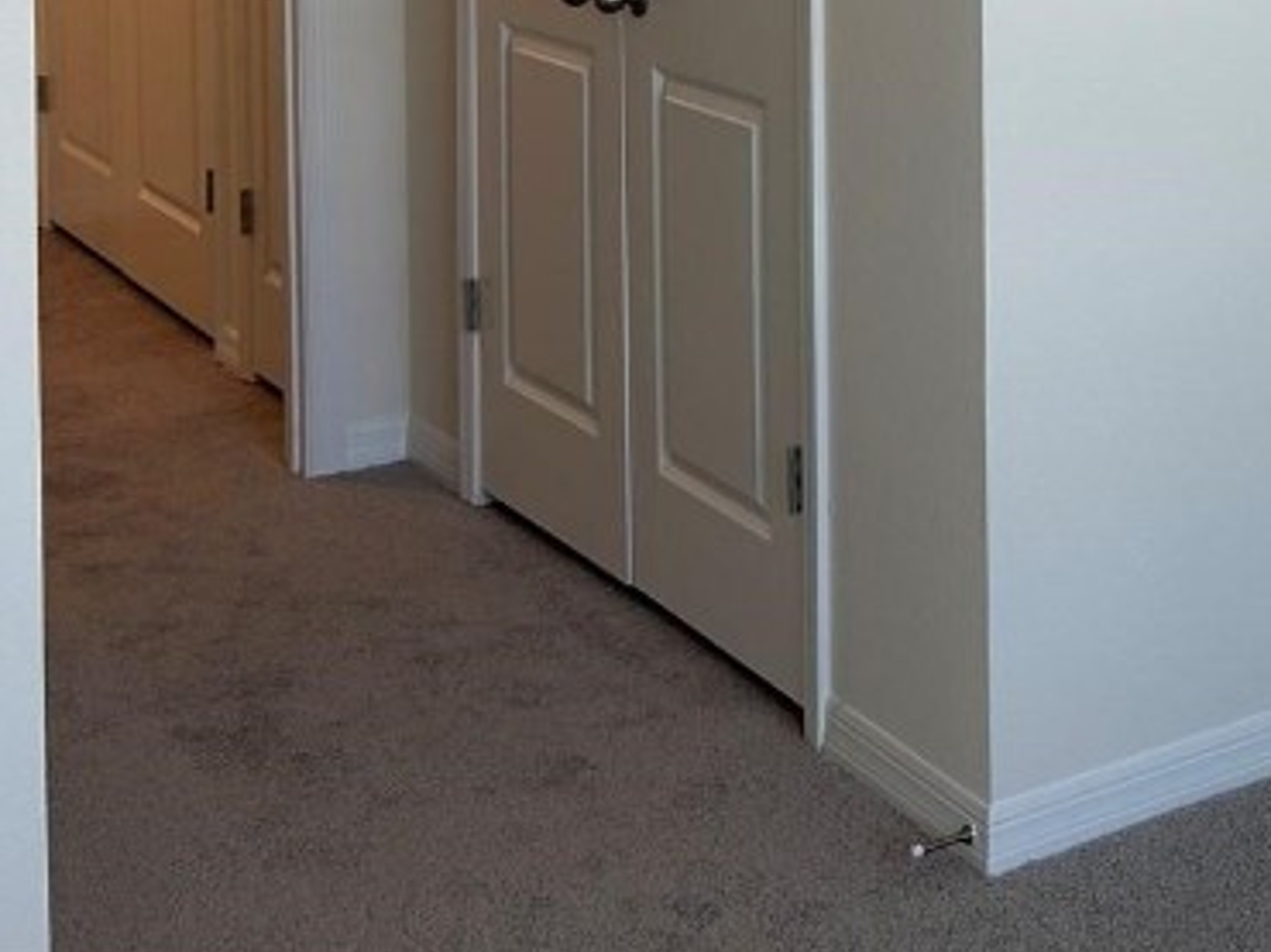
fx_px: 2642
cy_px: -357
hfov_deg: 25.1
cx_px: 1402
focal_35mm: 72
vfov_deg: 18.7
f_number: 1.5
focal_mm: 5.7
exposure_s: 1/123
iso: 32
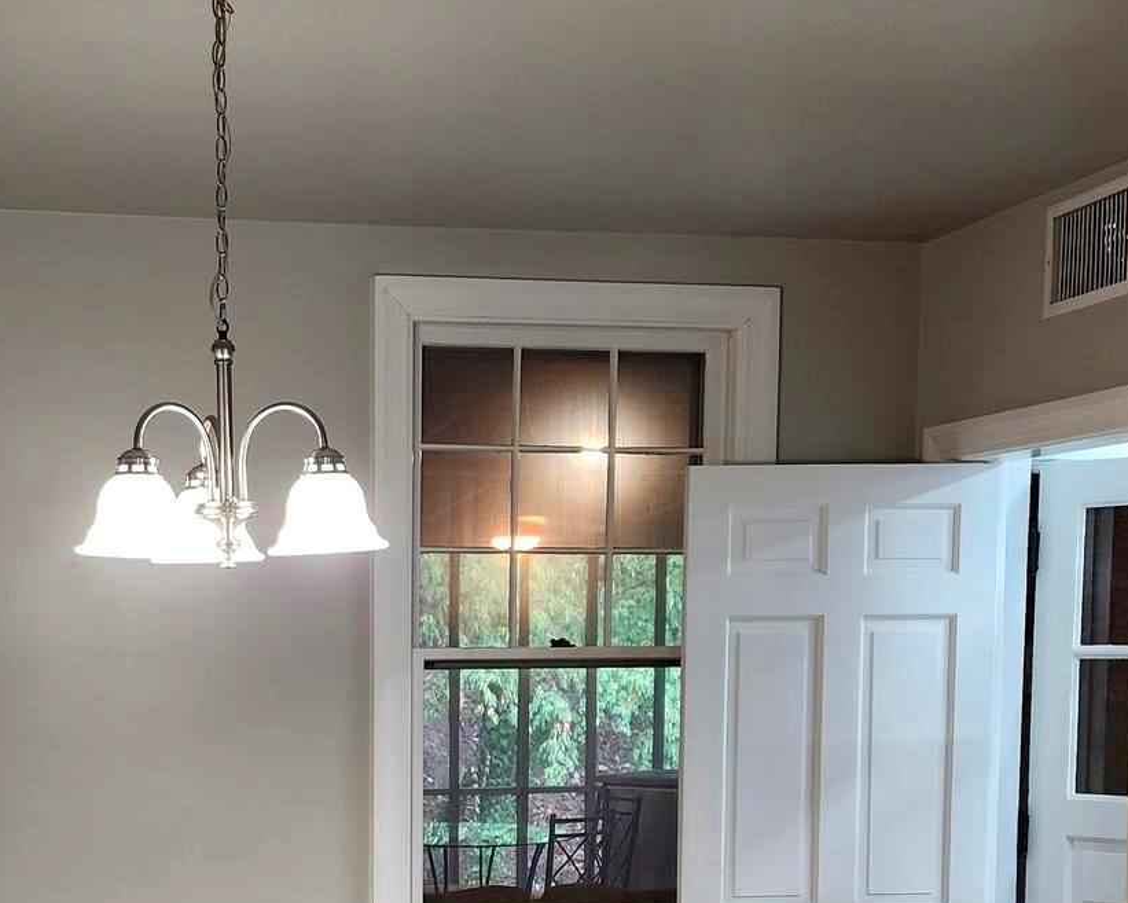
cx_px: 346
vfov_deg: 26.0
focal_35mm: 56
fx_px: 1870
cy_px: 855
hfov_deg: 33.2
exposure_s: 1/120
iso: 400
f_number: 1.8
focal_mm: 6.4
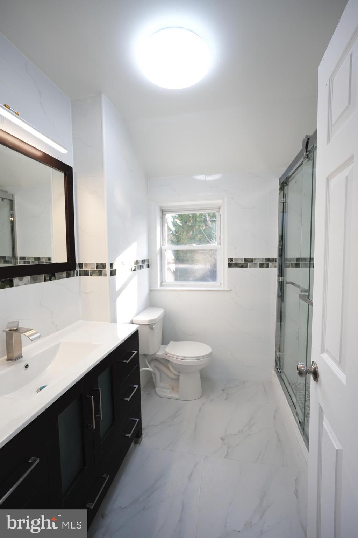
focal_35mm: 16
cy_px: 269
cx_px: 179
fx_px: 246
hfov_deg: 72.1
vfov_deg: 95.0
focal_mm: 16.5
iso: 100
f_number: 4
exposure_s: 1/3
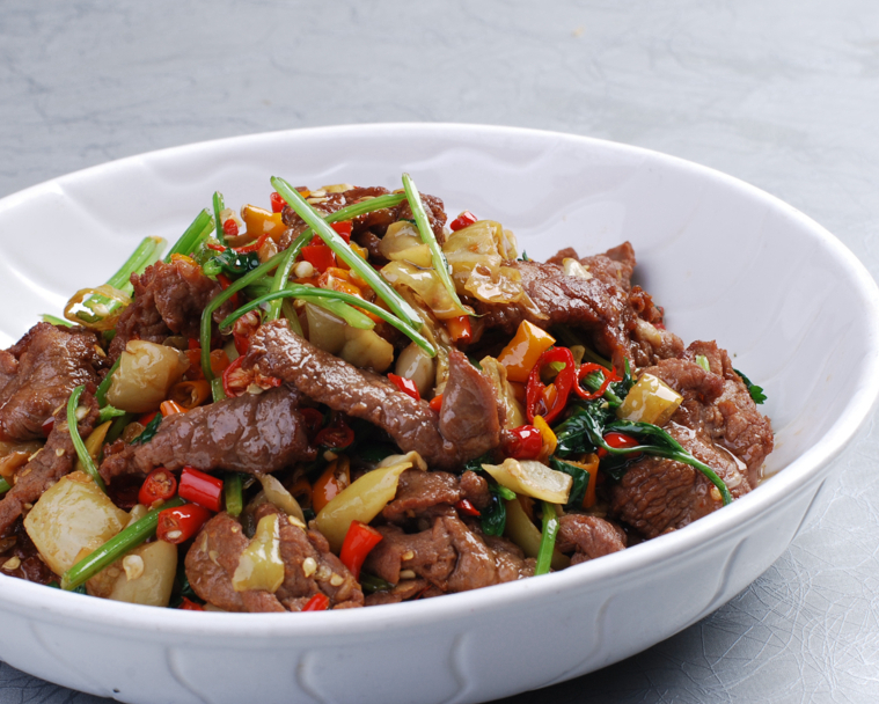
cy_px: 357
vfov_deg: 16.2
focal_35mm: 95
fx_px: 2473
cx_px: 350
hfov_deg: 20.1
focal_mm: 50
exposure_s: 1/160
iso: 100
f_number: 13
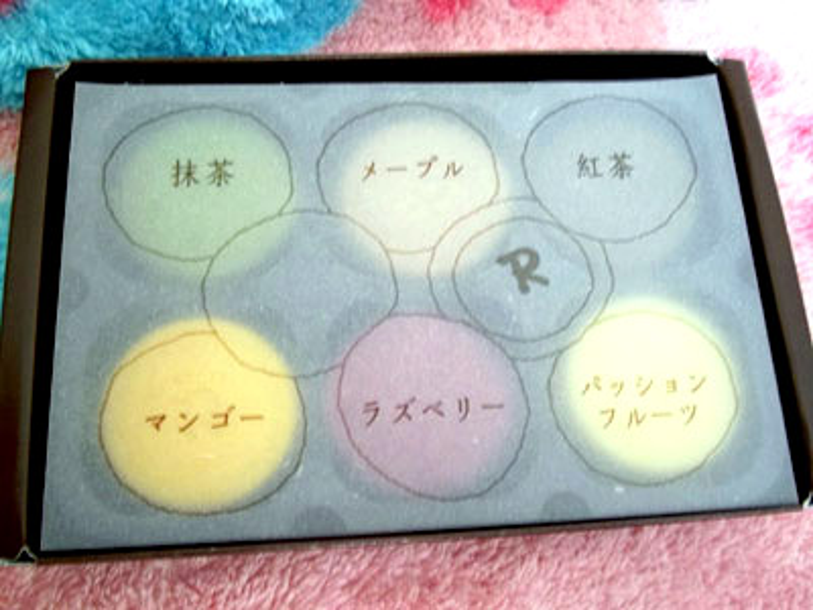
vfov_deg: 44.2
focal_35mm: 32
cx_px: 406
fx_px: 752
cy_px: 305
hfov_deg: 56.8
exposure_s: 1/4
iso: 200
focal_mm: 5.8
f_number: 3.5
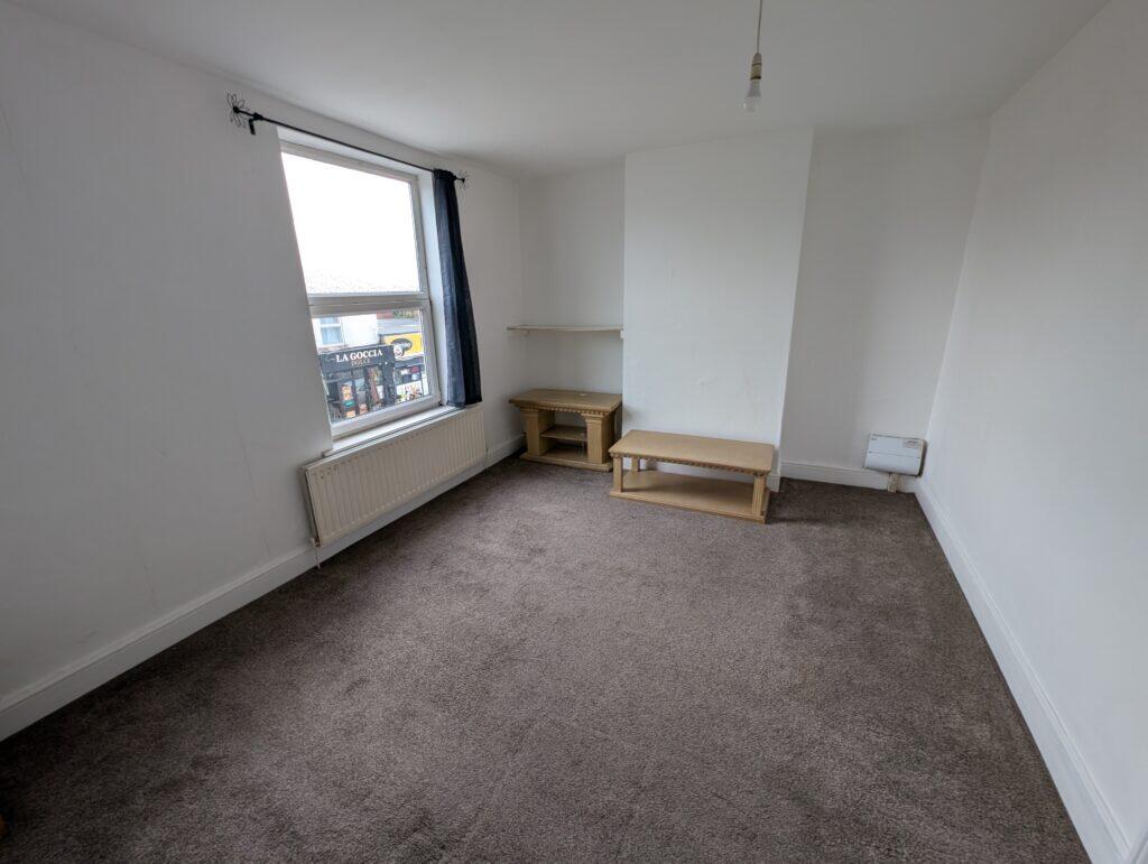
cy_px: 432
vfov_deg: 90.1
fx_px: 432
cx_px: 574
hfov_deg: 106.1
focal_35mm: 13
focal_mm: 1.95
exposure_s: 1/137
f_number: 2.2
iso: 59
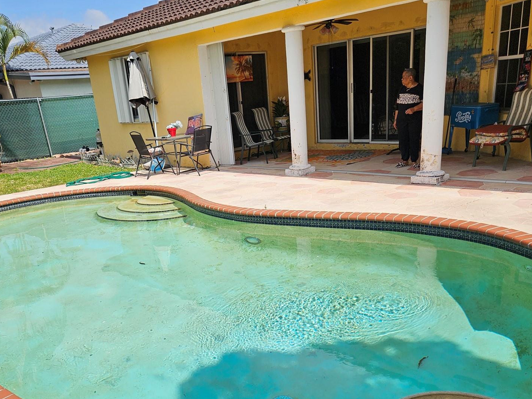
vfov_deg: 42.2
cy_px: 276
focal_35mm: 33
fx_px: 507
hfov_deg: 55.3
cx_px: 252
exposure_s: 1/2851
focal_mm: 5.4
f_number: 1.8
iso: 25
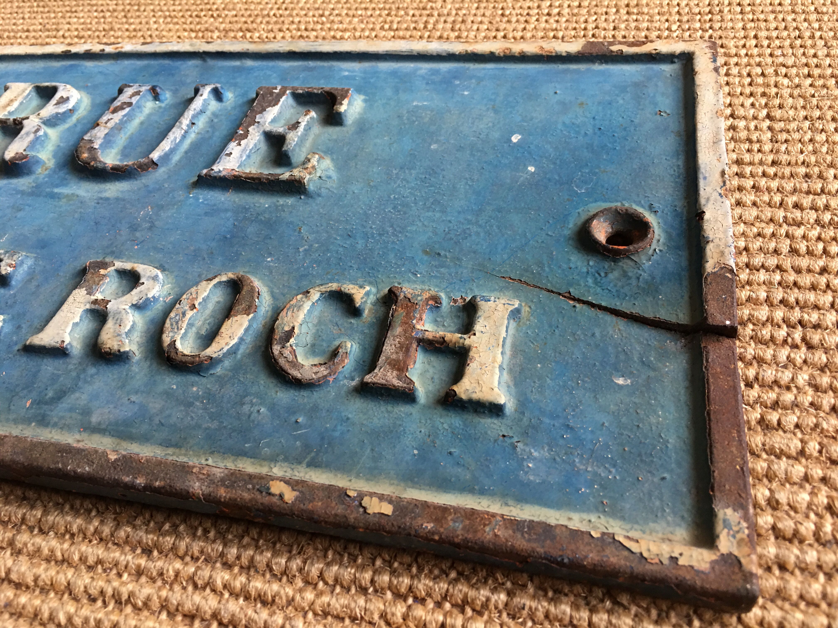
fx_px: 702
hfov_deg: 61.7
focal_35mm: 29
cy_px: 314
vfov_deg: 48.2
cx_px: 419
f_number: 2.2
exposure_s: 1/17
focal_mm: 4.15
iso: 50
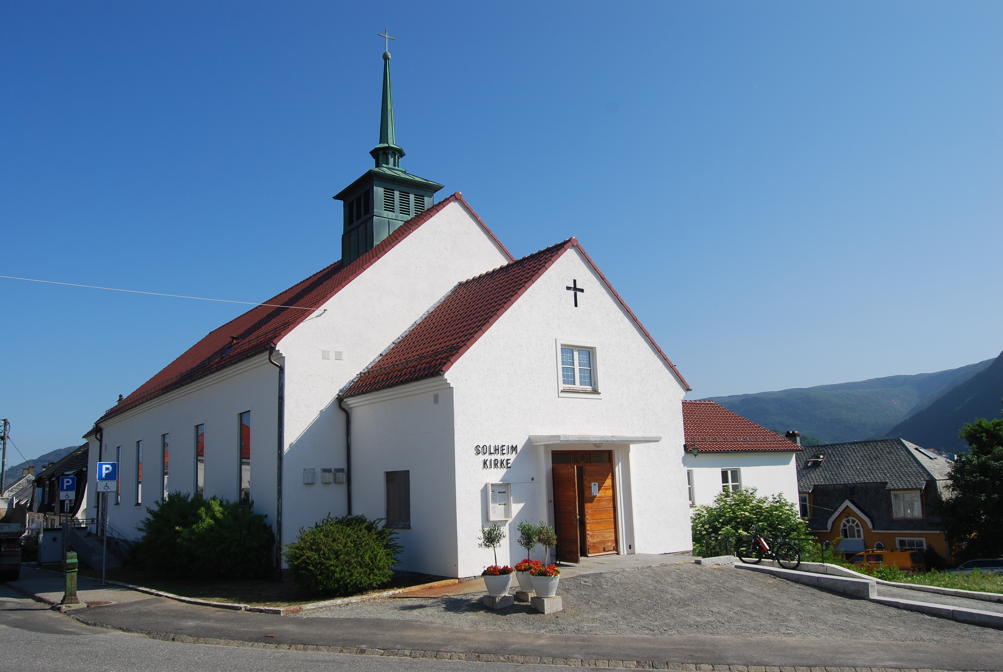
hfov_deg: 67.3
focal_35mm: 27
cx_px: 502
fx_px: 753
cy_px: 336
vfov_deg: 48.0
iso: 125
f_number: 10
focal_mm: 18
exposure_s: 1/250
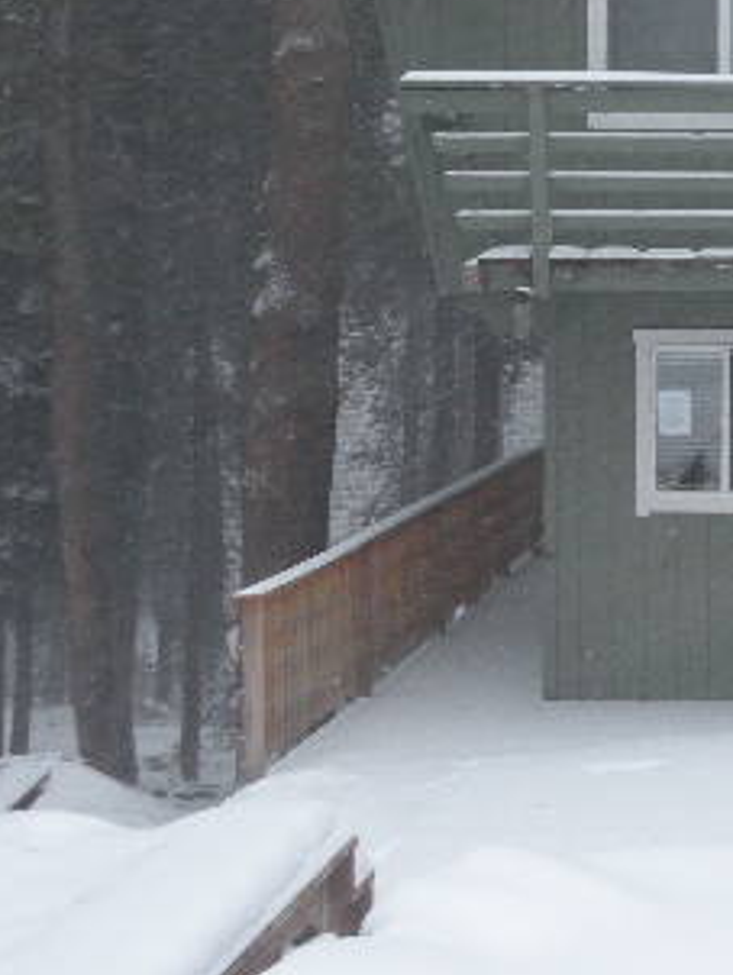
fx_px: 2509
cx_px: 917
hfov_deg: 15.9
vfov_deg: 21.9
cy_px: 284
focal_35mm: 89
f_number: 3.2
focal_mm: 7.4
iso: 158
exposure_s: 1/71.7
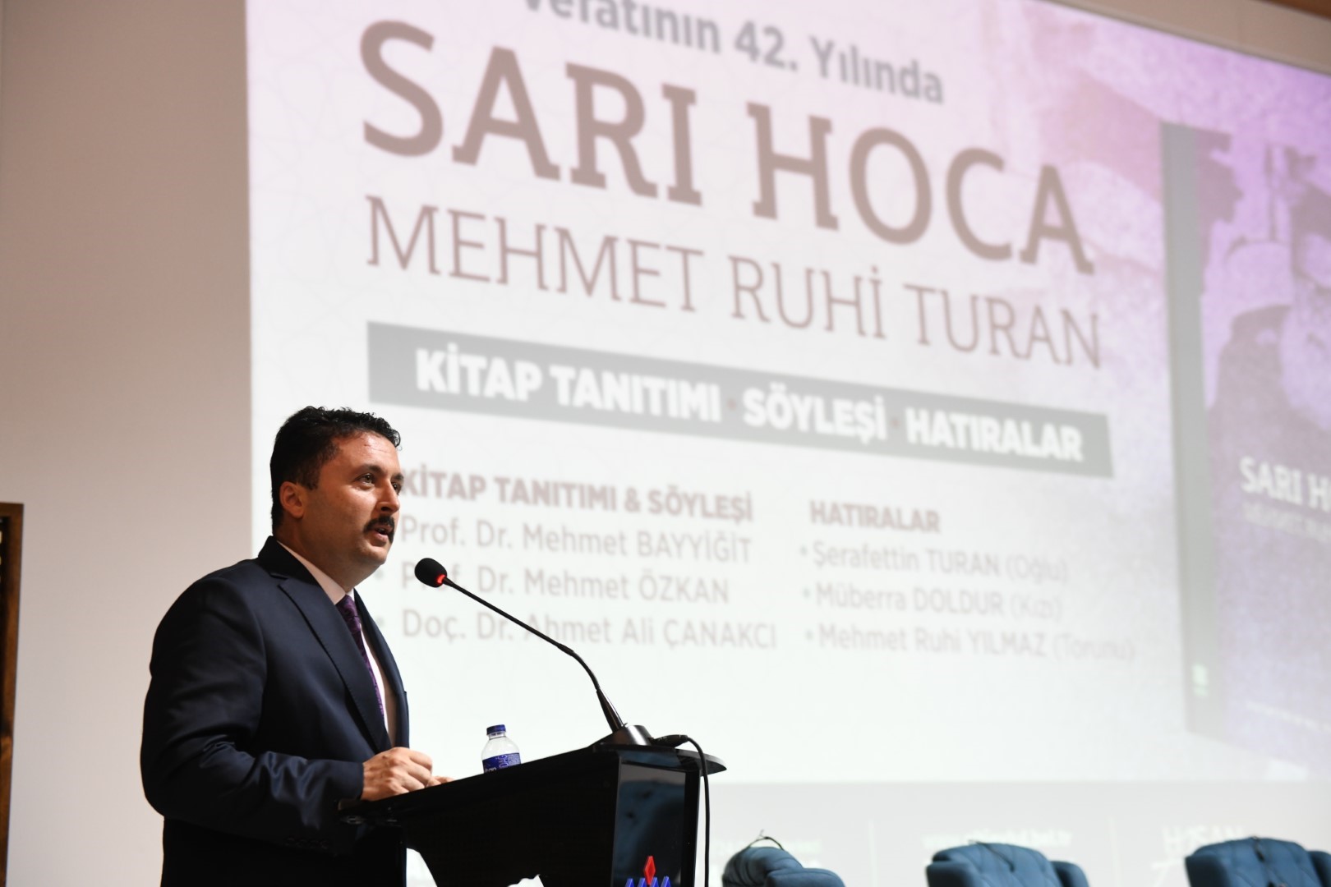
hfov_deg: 39.6
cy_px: 444
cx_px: 666
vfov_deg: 27.0
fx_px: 1848
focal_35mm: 50
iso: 1600
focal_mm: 50
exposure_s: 1/80
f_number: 3.2
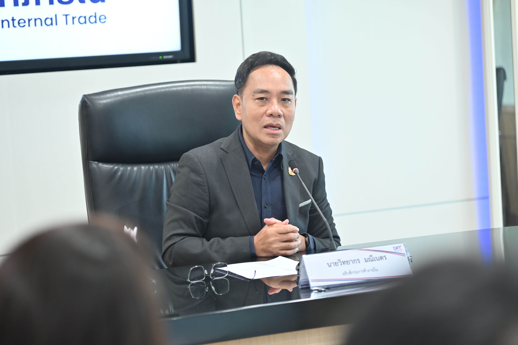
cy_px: 172
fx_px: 1725
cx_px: 259
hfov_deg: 17.1
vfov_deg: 11.4
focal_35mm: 120
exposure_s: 1/100
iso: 1800
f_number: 4
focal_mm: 120
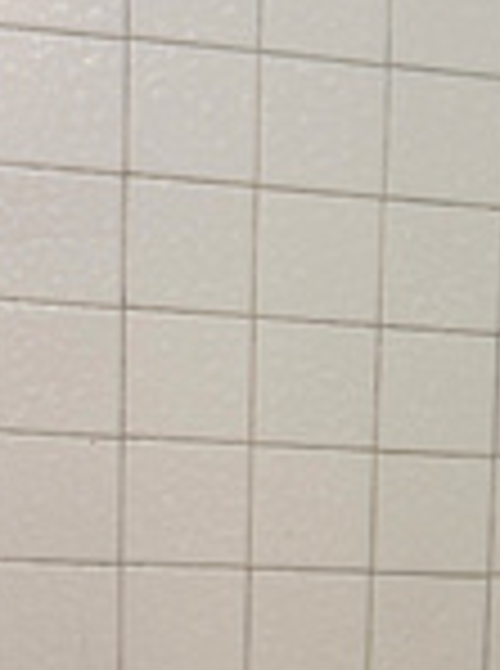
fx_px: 2398
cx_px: 739
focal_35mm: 124
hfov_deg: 11.4
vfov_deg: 15.4
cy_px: 778
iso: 125
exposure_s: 1/60
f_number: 1.78
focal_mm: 6.76
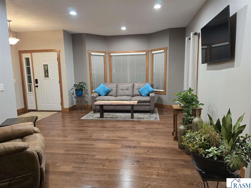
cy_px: 94
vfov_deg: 58.9
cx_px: 126
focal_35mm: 23
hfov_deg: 73.9
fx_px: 167
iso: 640
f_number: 1.7
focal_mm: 6.3
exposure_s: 1/120
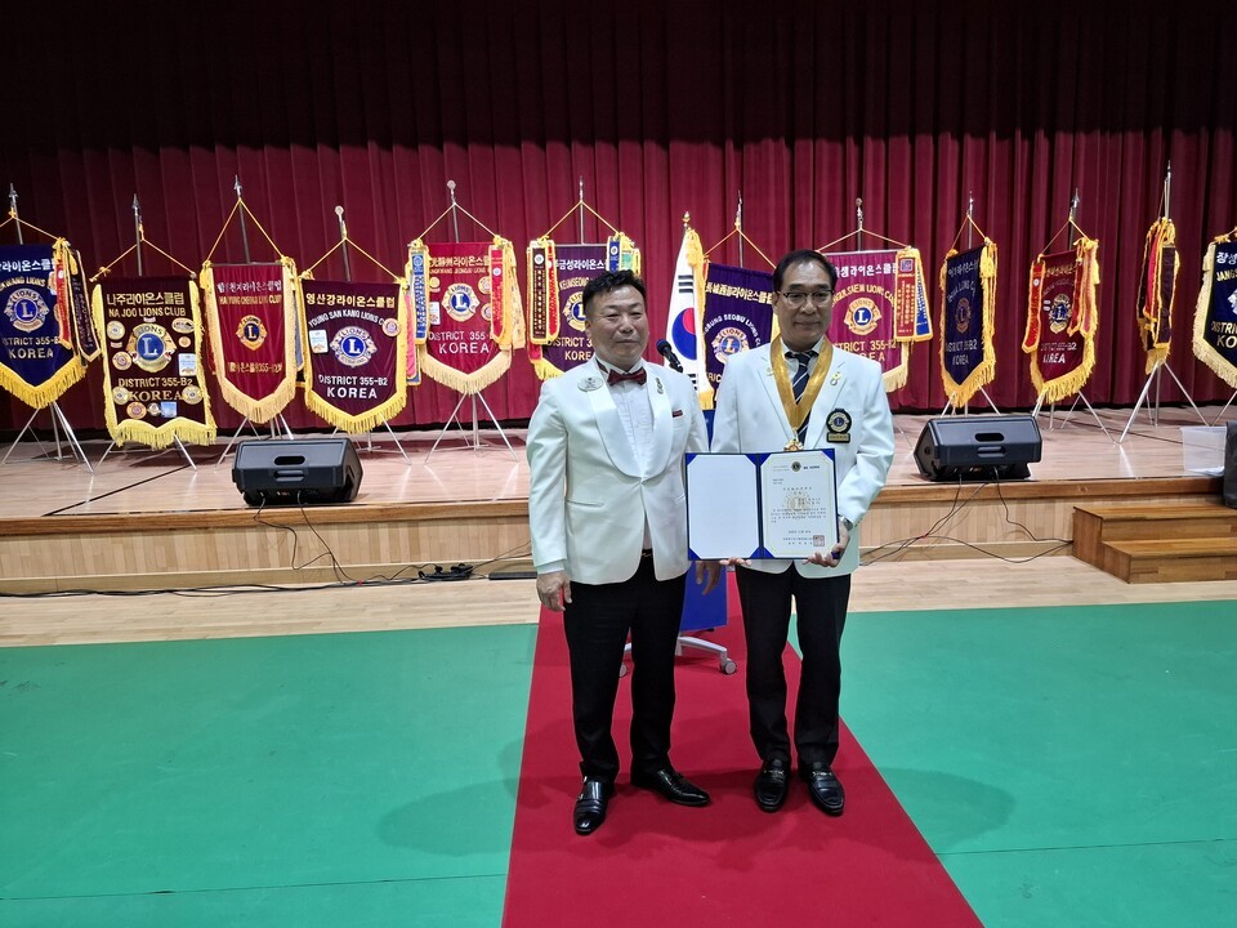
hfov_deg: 73.9
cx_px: 618
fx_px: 822
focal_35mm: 23
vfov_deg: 58.9
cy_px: 464
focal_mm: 5.54
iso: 320
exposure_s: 1/100
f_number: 1.8
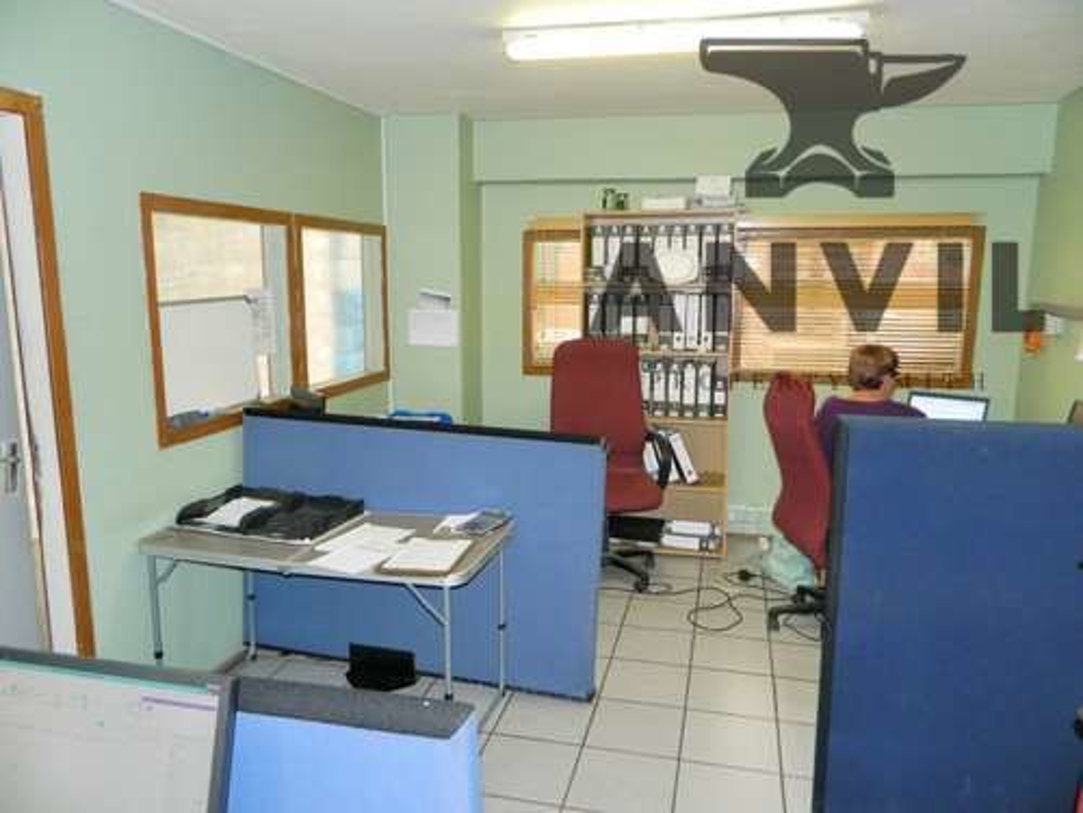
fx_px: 782
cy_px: 406
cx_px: 542
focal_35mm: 25
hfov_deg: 69.4
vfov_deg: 54.9
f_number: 3.1
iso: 200
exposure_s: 1/30
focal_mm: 4.5
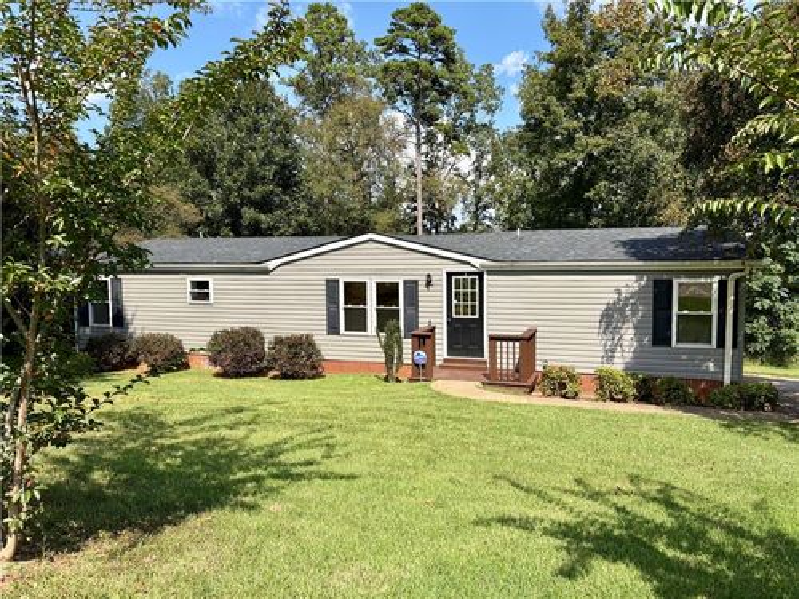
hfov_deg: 67.3
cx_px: 400
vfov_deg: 53.1
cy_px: 300
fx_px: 600
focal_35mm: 26
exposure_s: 1/2639
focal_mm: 5.96
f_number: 1.6
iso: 50
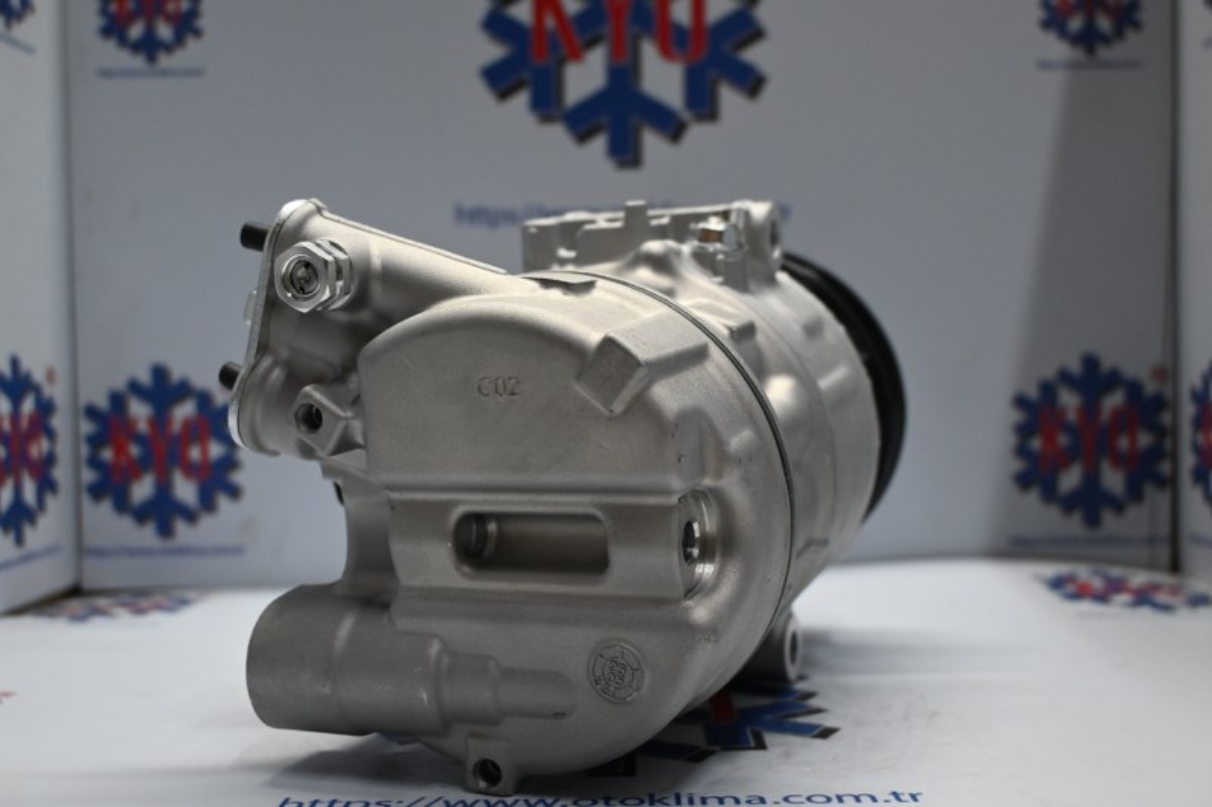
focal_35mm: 38
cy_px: 404
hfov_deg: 51.3
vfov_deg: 35.5
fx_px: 1262
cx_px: 606
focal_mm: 25
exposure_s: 1/125
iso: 900
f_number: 4.2
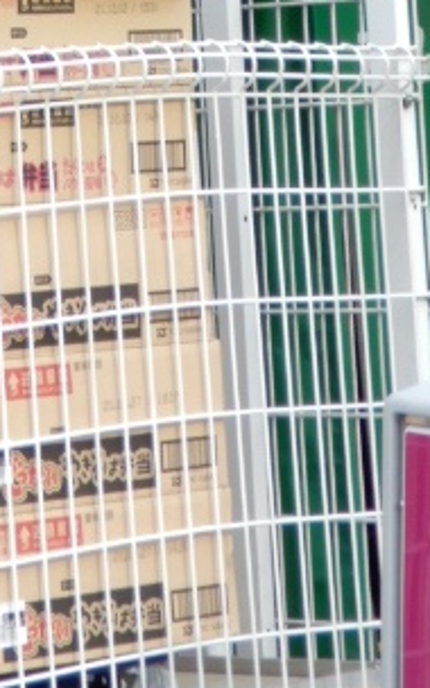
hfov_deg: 5.2
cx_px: 38
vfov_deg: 8.1
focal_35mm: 251
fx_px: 4706
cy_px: -466
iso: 80
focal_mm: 8
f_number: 4
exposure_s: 1/80
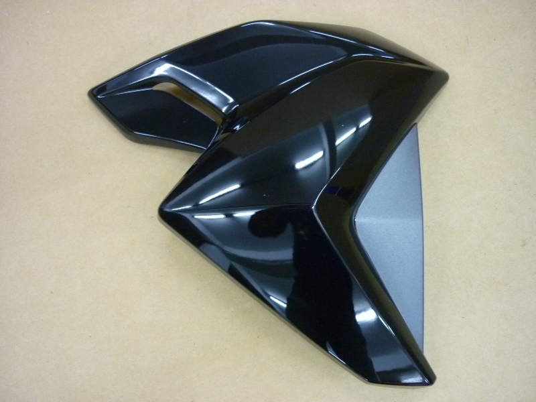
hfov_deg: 55.4
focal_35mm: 33
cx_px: 268
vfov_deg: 42.9
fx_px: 511
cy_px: 201
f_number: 2.8
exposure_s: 1/13
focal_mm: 5.5
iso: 400
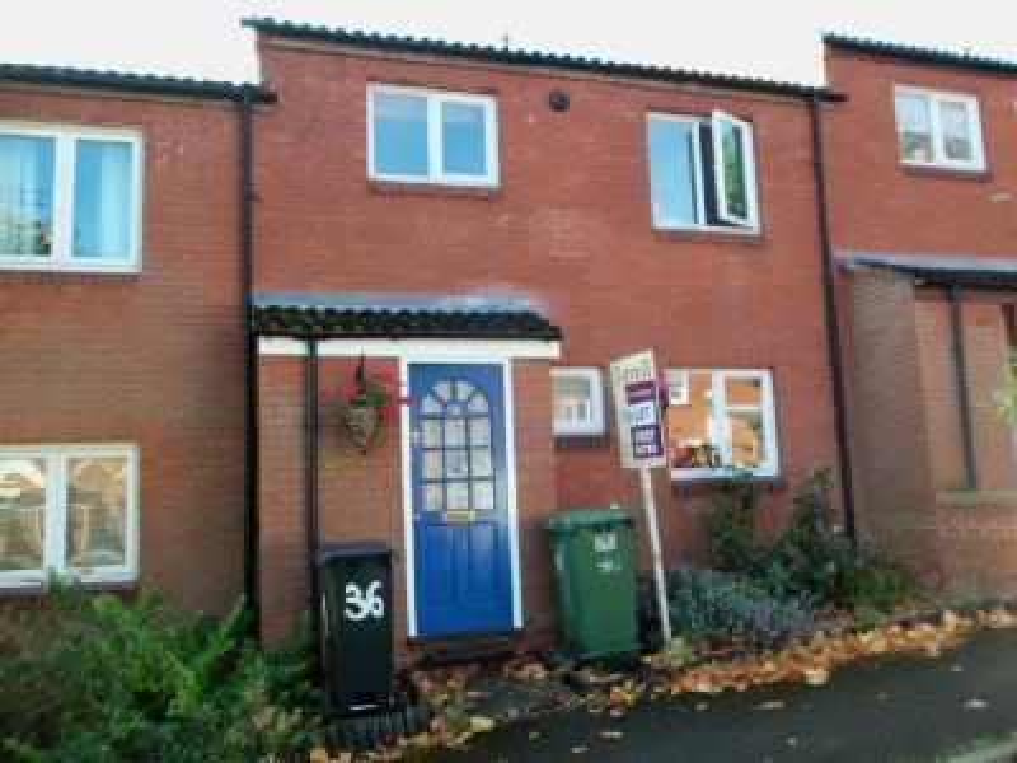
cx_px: 508
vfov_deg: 48.2
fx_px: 852
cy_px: 382
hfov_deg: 61.7
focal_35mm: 29
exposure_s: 1/80
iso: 80
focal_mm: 5.2
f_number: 3.4
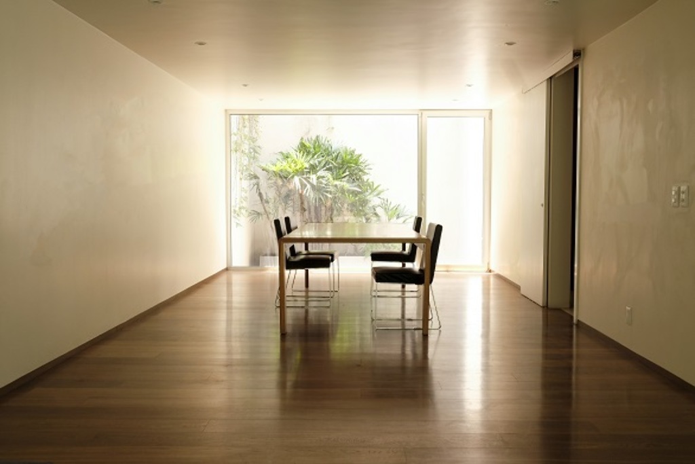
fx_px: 676
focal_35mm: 35
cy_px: 232
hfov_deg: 54.4
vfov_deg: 37.9
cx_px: 348
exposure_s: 1/25
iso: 800
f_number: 8
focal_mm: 23
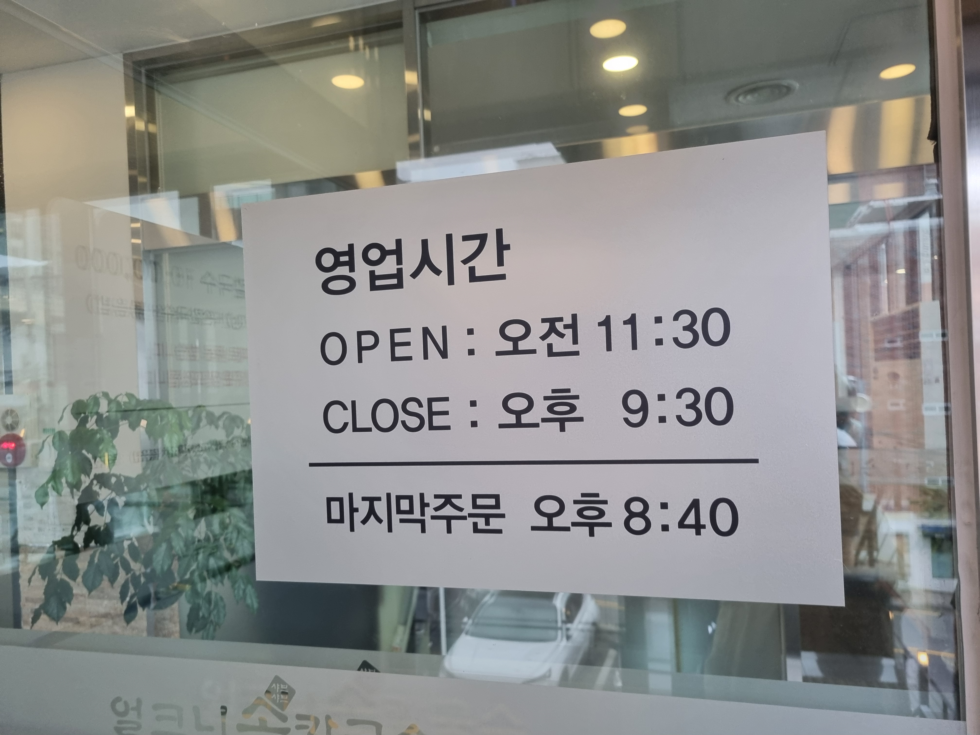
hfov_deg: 67.3
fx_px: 736
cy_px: 368
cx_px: 490
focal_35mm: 26
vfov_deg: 53.1
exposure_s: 1/120
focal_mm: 5.4
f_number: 1.8
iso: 200
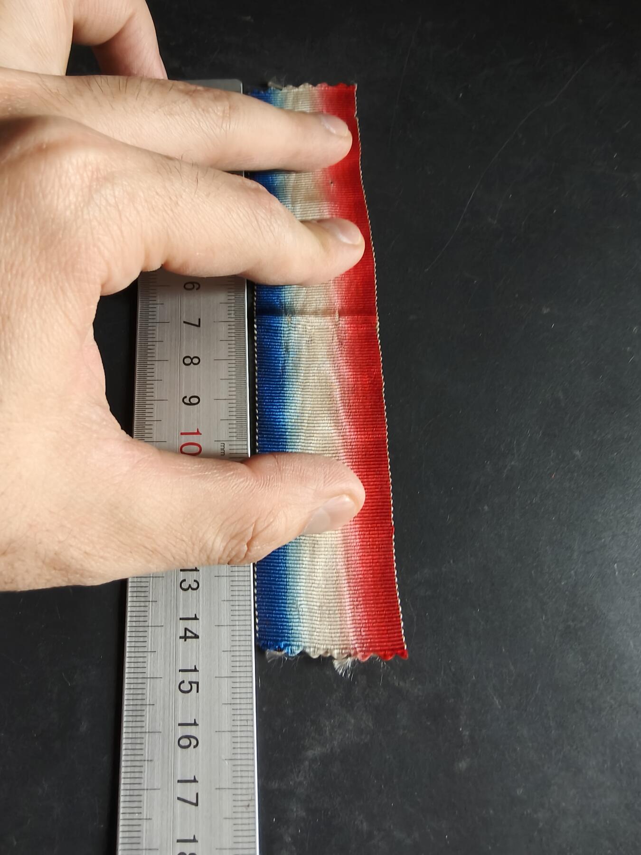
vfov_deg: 73.9
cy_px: 428
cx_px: 320
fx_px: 568
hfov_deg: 58.9
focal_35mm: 23
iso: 640
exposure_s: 1/50
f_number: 2
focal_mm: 2.32
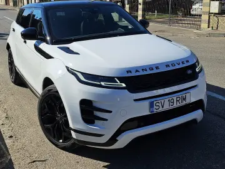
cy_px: 84
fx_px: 156
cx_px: 112
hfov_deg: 71.6
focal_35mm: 24
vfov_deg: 56.8
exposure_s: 1/5000
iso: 50
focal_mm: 5
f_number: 1.8
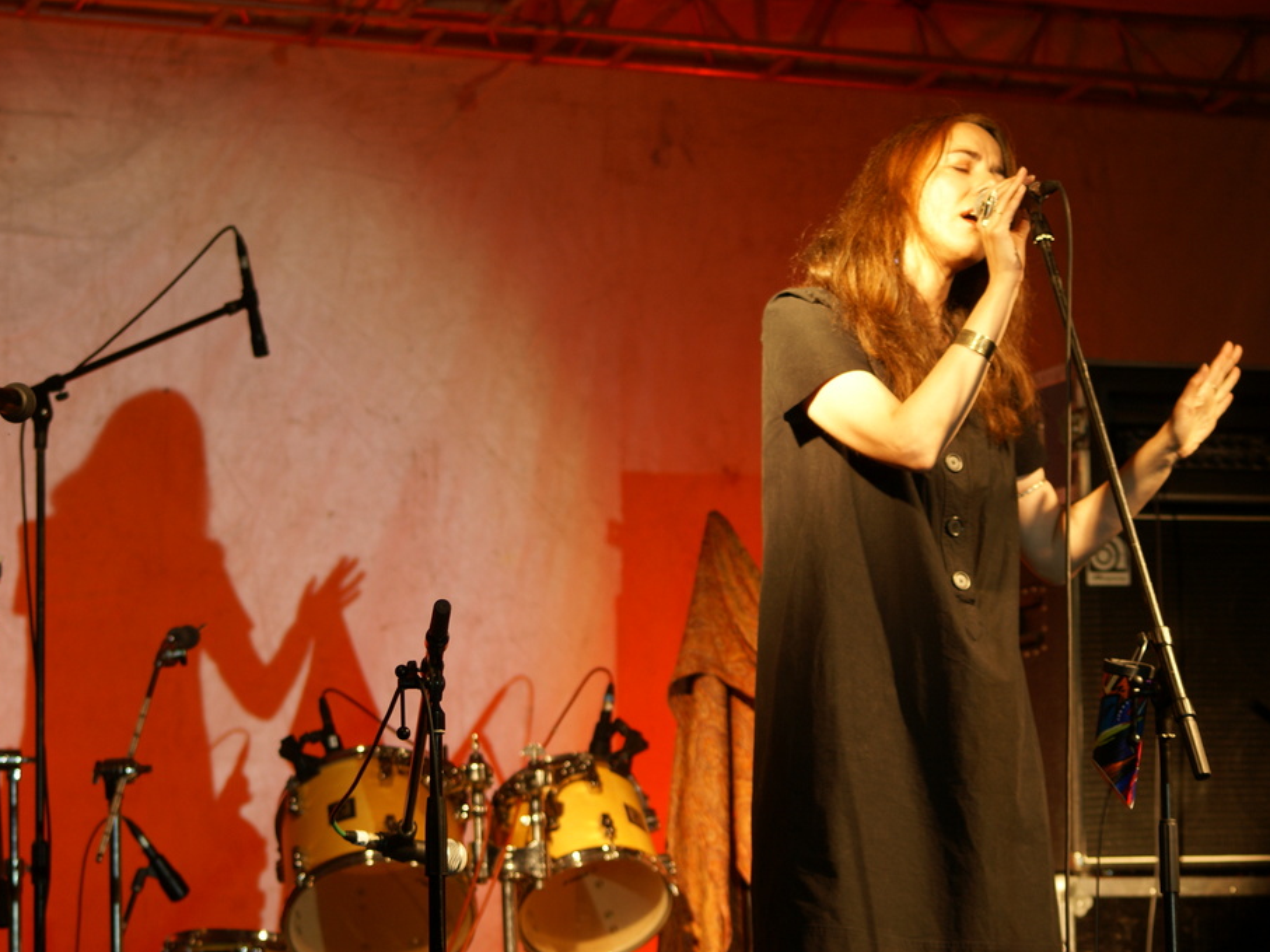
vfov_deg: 13.0
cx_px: 617
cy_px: 476
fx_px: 4182
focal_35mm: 114
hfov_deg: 17.3
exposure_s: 1/80
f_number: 4
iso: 200
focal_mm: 70
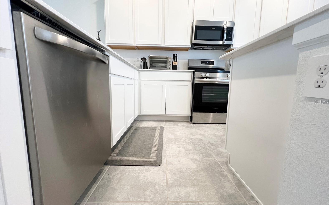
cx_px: 167
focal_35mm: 14
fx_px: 126
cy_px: 102
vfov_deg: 78.6
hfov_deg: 105.3
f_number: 1.8
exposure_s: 1/60
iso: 125
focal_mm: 1.57
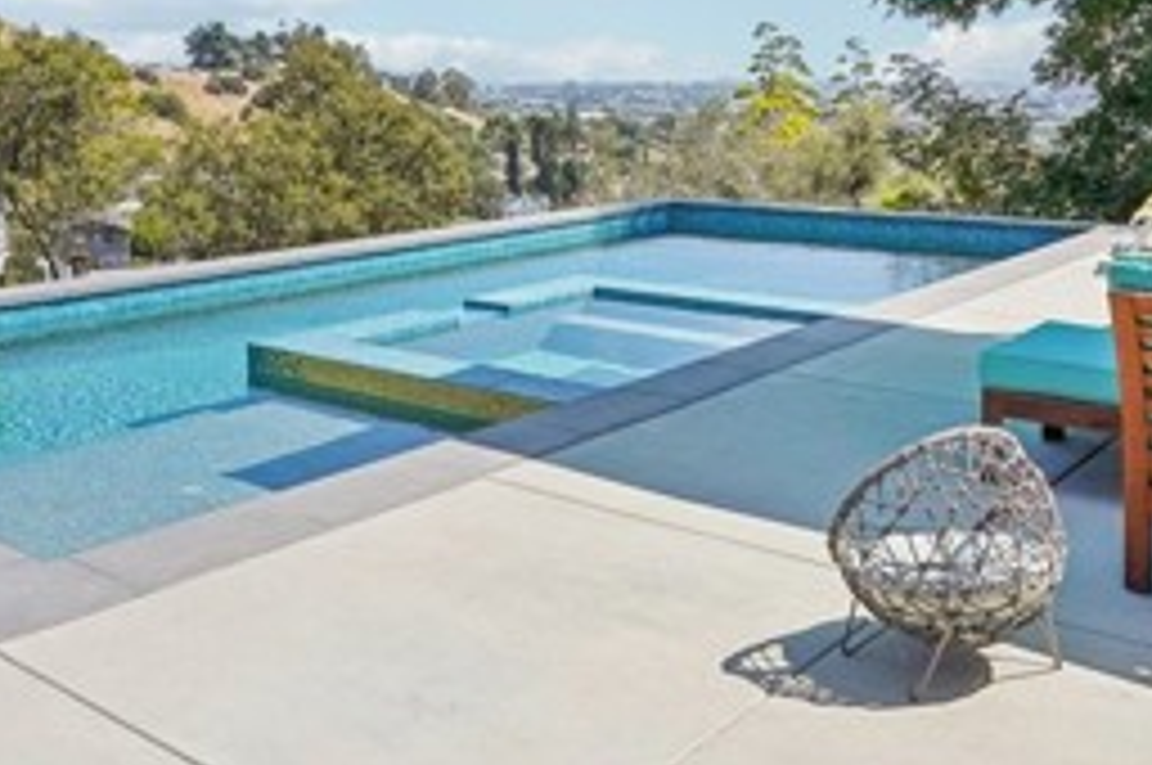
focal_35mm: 40
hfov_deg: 48.2
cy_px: 76
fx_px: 1278
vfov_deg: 31.7
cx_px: 450
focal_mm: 16
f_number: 8
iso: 400
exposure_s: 1/1250
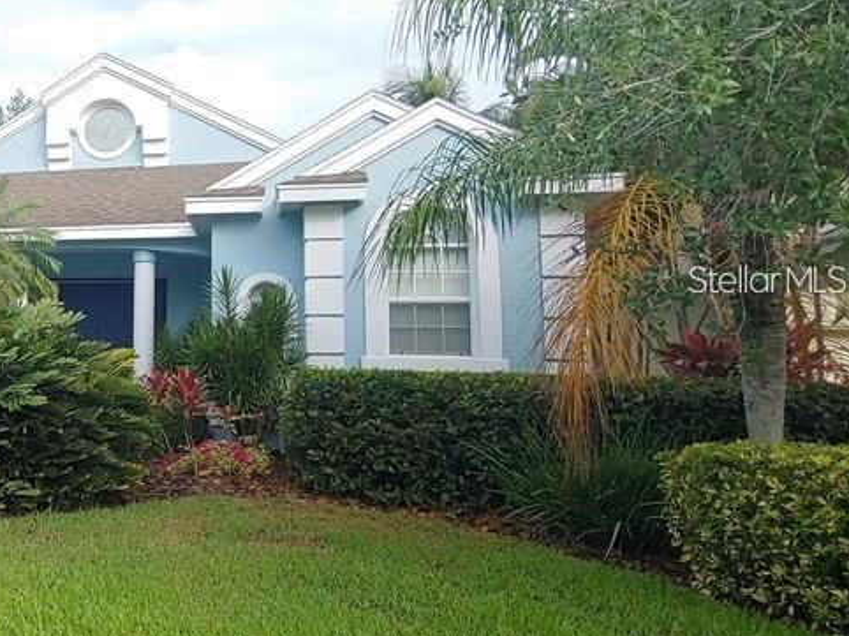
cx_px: -48
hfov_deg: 43.8
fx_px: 833
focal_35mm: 34
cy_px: 278
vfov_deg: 41.7
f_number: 1.9
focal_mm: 2.18
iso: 50
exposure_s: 1/191
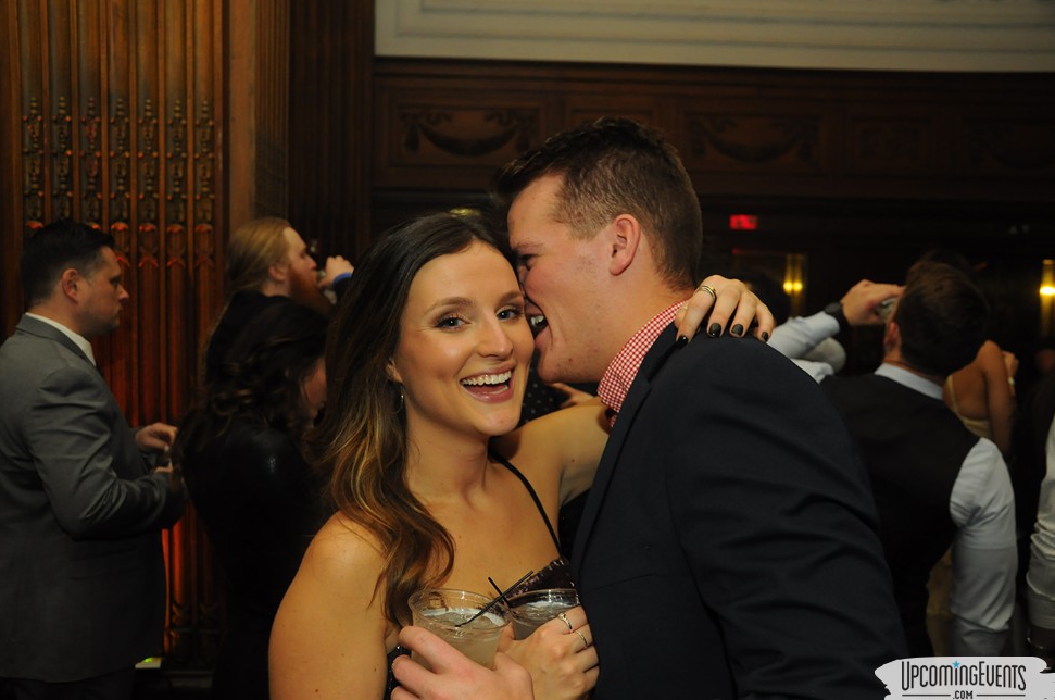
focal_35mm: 34
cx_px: 515
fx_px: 995
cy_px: 354
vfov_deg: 38.8
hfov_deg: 55.9
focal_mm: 22
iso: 800
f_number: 4.5
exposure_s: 1/60
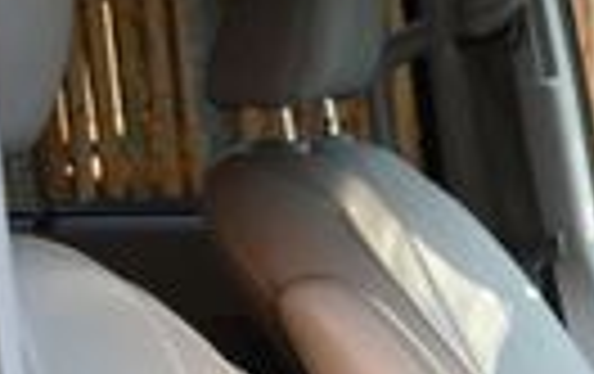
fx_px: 2157
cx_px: 1080
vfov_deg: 9.4
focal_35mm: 133
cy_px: 698
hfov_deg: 13.9
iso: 800
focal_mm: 18
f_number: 3.5
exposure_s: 1/160
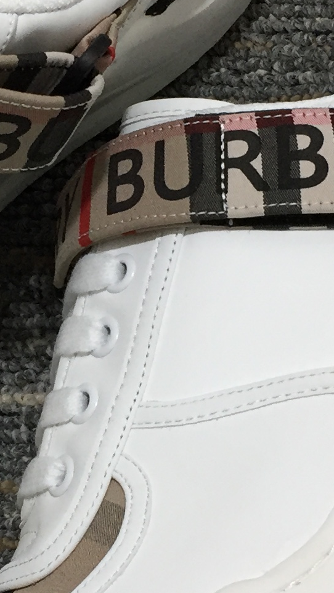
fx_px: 1685
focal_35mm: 107
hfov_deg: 11.3
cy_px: 281
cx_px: 78
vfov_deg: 20.0
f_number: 2.2
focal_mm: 4.15
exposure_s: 1/33
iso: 50
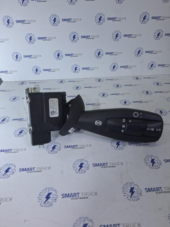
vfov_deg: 73.9
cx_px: 85
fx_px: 151
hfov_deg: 58.9
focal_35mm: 23
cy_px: 114
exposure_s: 1/50
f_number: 1.8
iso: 80
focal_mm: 5.54
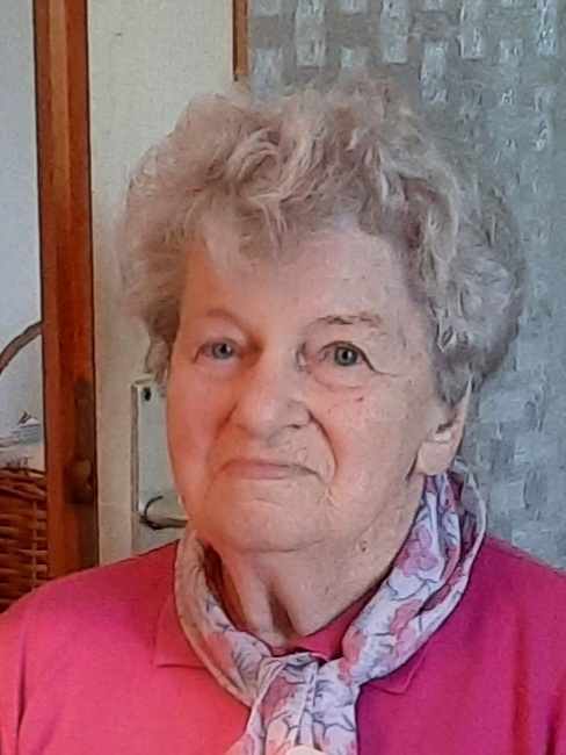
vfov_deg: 69.4
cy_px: 378
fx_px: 545
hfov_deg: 54.9
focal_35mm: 25
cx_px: 283
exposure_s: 1/50
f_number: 2
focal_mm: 4.6
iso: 320
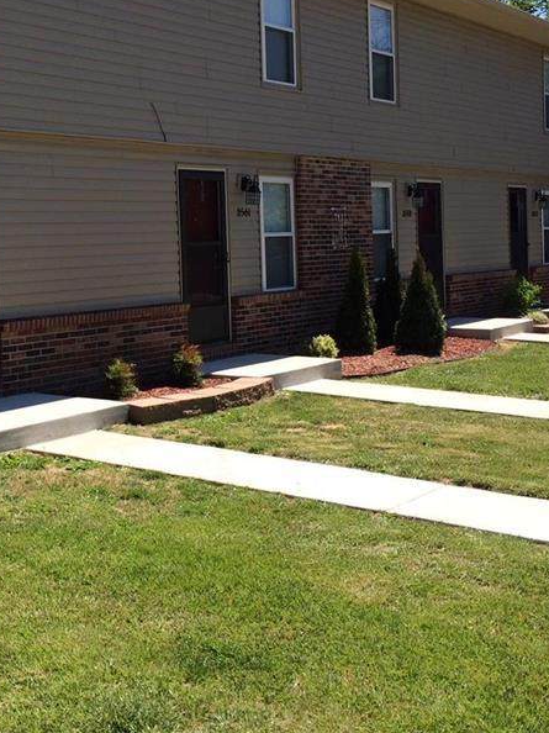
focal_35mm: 50
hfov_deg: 28.3
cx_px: 84
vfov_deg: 38.0
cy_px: 280
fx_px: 1058
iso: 32
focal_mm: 4.15
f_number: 2.2
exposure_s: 1/1580
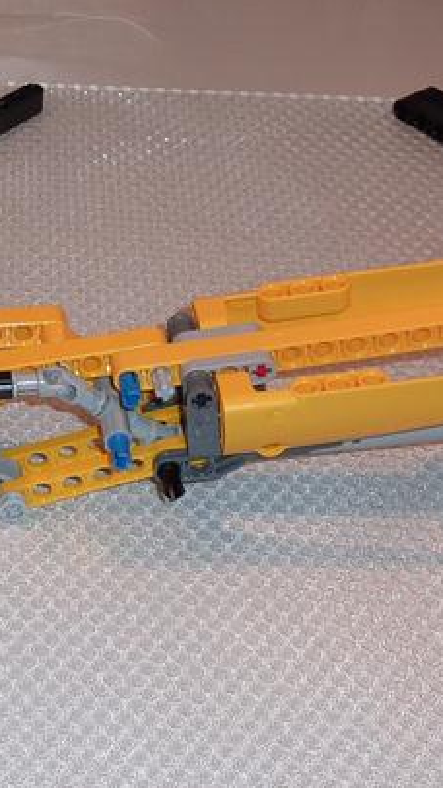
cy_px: 134
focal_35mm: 102
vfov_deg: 20.7
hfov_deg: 11.5
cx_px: -192
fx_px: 2129
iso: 100
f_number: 3.6
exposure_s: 1/30
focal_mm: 6.1
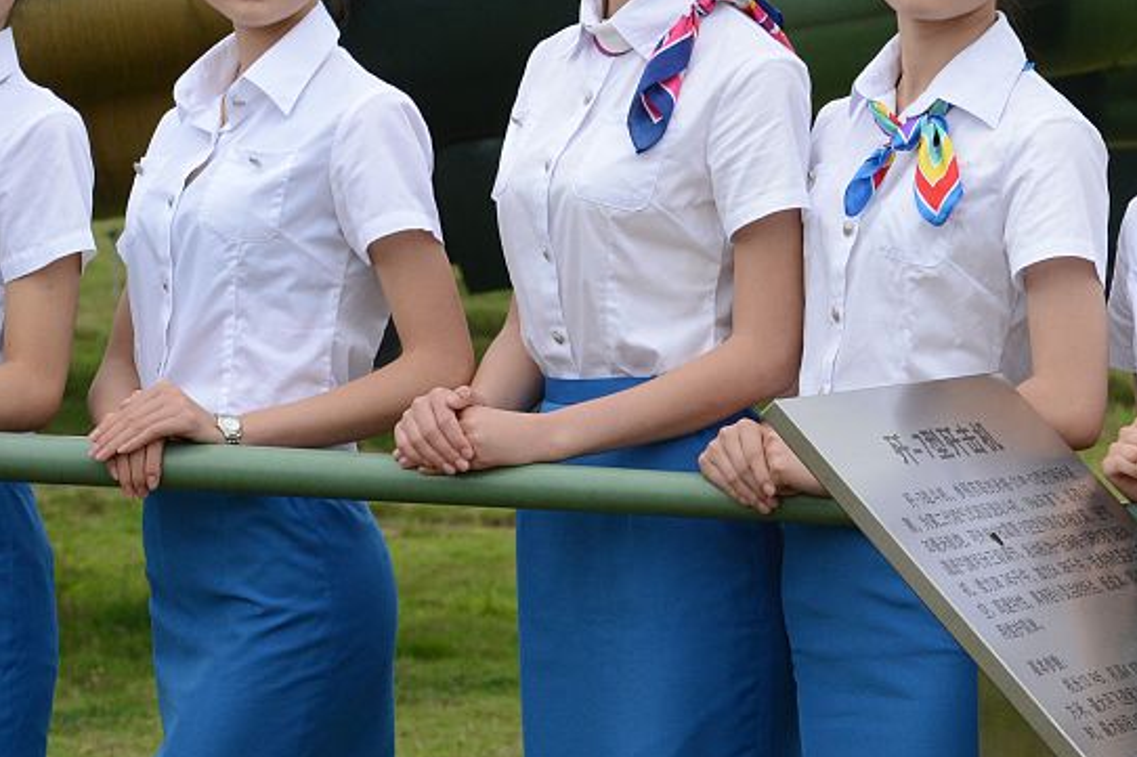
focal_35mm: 257
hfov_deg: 8.0
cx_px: 801
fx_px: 8114
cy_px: 194
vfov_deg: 5.3
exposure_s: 1/400
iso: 2000
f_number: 10
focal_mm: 116
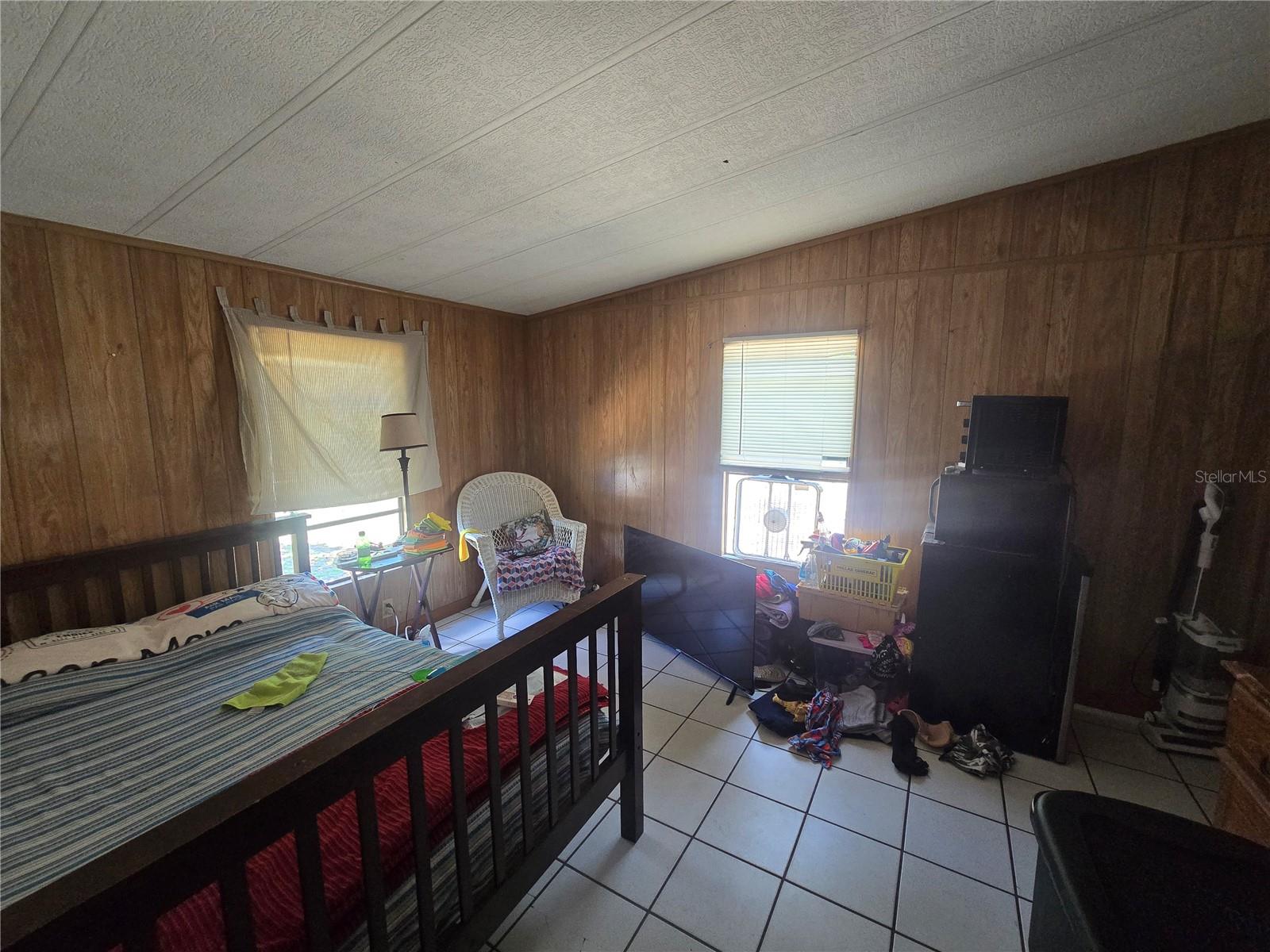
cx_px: 635
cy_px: 476
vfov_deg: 89.9
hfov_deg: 106.2
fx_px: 477
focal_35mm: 13
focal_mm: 2.2
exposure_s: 1/92
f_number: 2.2
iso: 400
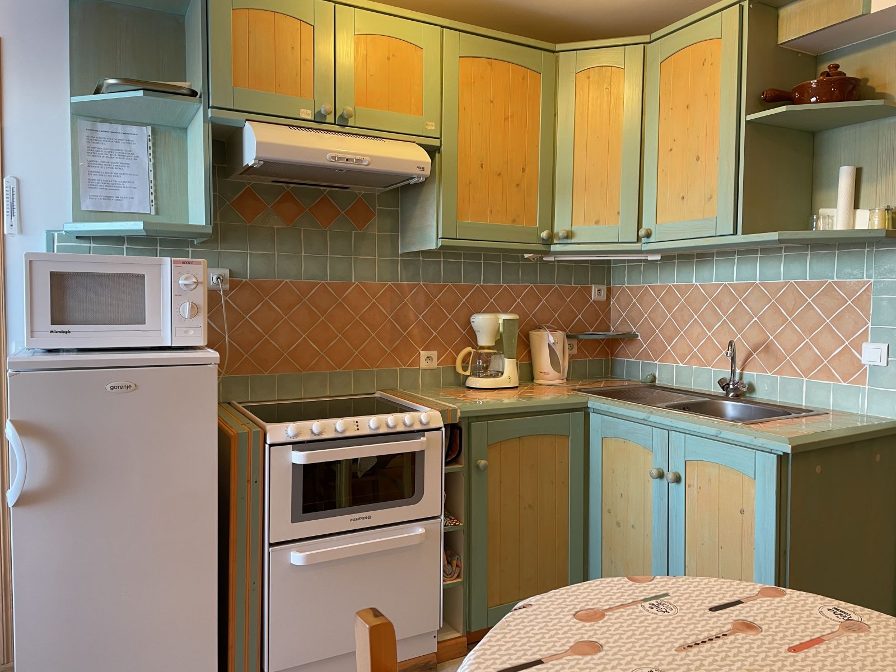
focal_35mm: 26
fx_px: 673
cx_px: 448
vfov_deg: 53.1
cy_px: 336
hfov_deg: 67.3
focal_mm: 4.2
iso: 80
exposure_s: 1/50
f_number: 1.6
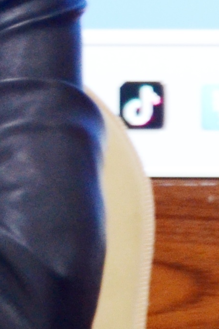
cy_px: -213
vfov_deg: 2.5
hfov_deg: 1.7
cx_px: -298
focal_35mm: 819
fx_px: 7466
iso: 800
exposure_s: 1/40
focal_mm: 75
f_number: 5.3
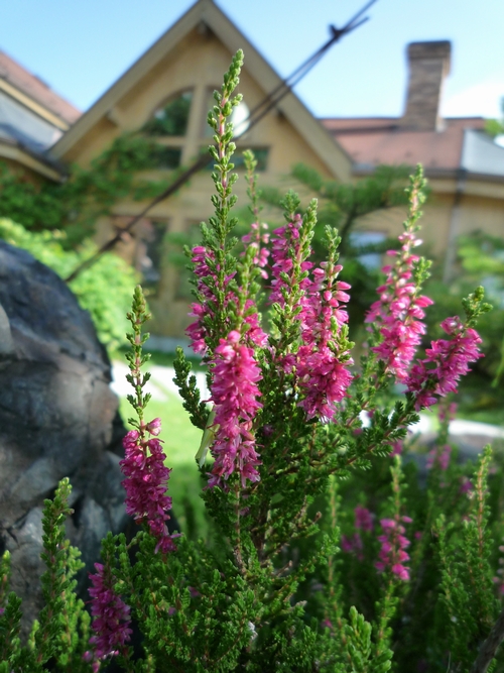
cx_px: 252
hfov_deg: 54.9
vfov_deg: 69.4
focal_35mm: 25
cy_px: 336
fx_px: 485
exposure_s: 1/320
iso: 160
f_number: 2.8
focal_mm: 4.4
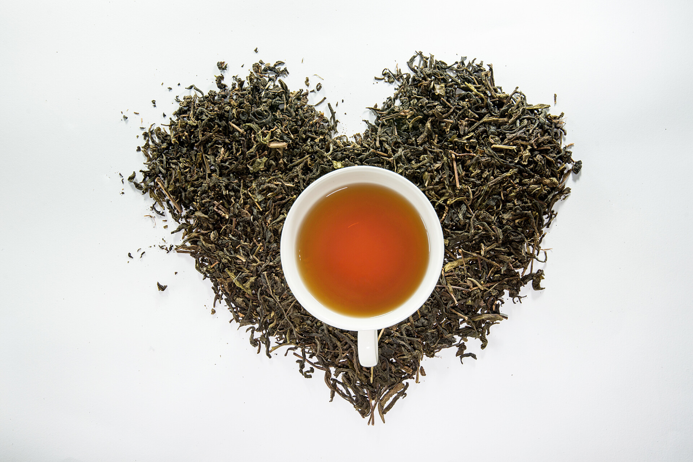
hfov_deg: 54.4
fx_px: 674
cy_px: 231
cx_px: 346
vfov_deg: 37.9
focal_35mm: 35
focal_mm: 35
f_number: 10
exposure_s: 1/8
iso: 100
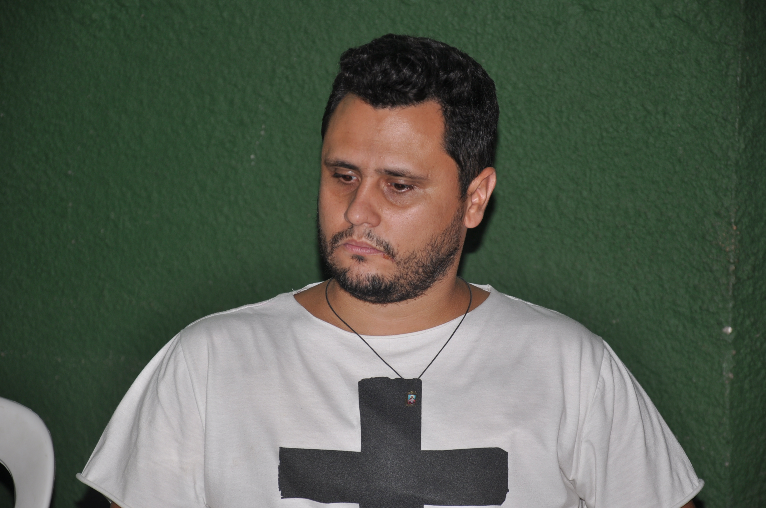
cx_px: 383
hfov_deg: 15.2
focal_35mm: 135
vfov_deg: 10.1
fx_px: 2869
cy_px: 254
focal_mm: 90
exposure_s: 1/60
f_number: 5.6
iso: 200
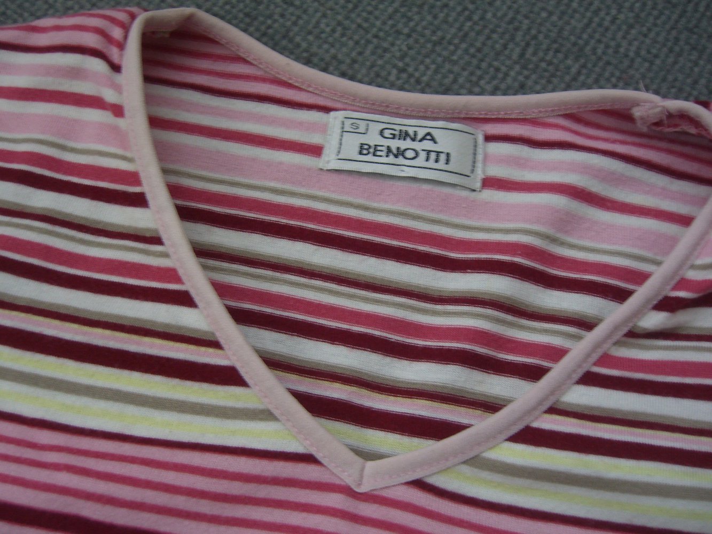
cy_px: 267
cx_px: 356
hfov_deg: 49.0
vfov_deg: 37.7
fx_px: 782
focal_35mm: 38
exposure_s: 1/15
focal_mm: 7.9
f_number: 2.8
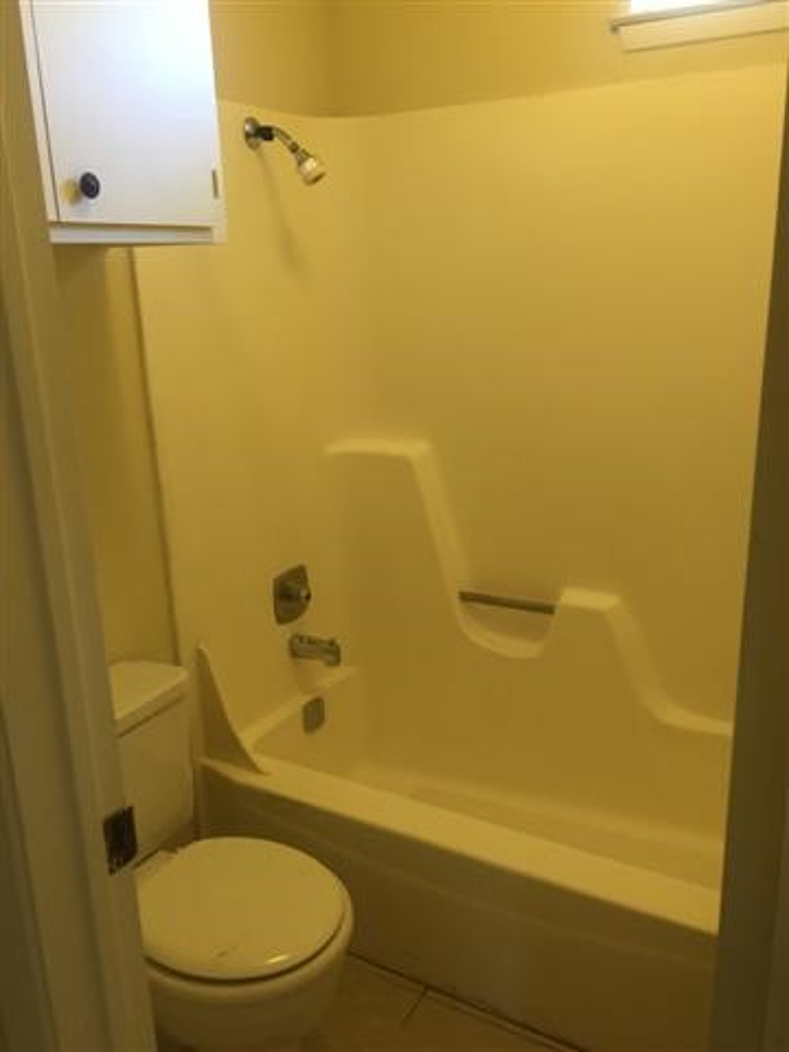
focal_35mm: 29
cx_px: 394
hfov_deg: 48.2
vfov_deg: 61.7
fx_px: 881
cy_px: 526
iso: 125
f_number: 2.2
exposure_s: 1/30
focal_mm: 4.15
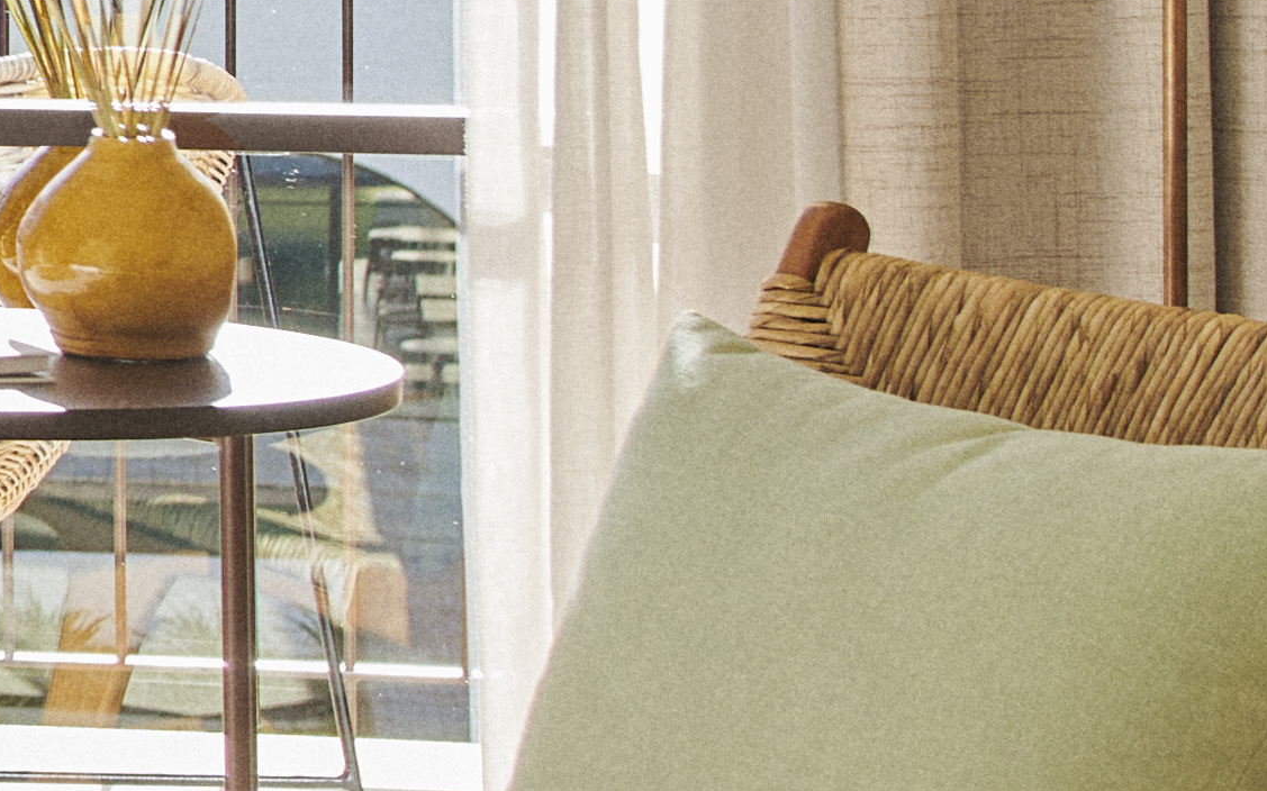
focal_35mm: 224
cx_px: -2164
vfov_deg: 5.8
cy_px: -538
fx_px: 7734
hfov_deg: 8.3
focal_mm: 30
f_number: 5.6
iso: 100
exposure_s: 1/100
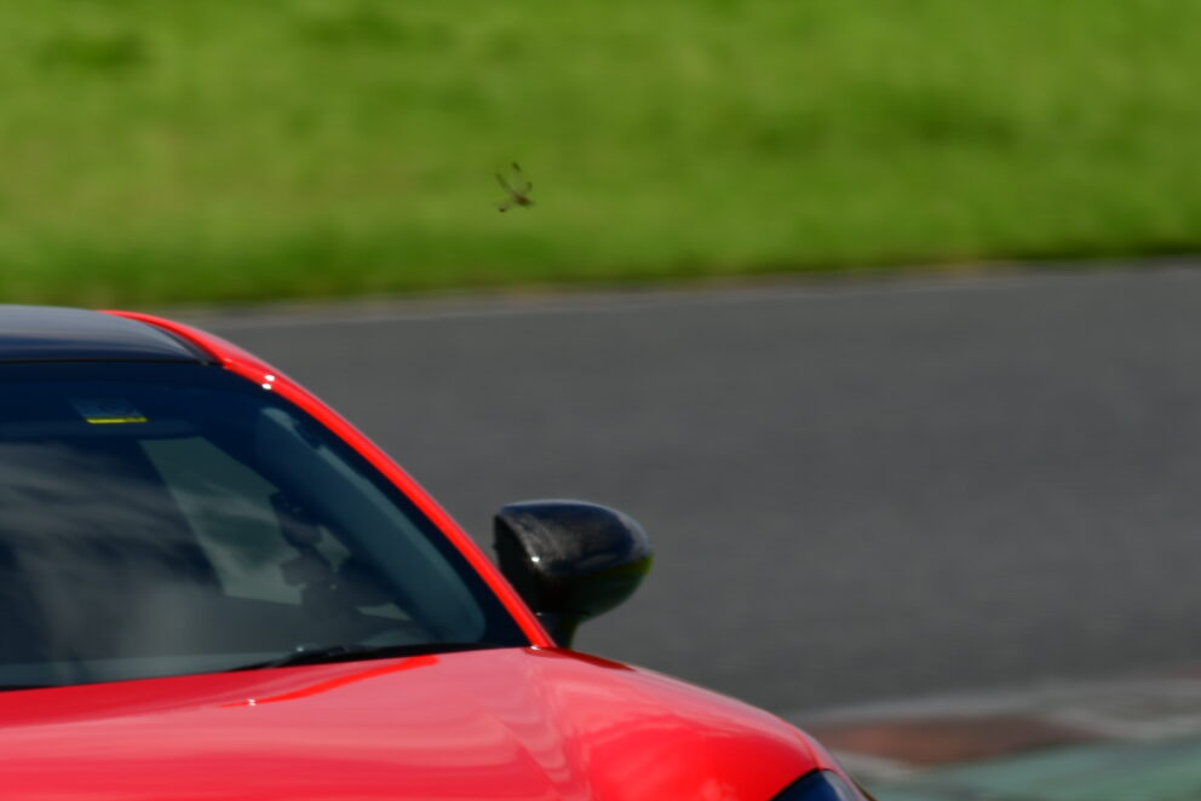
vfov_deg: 1.1
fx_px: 43046
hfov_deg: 1.6
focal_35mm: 1290
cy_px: 799
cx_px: -58
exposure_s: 1/320
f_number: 9
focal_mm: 500
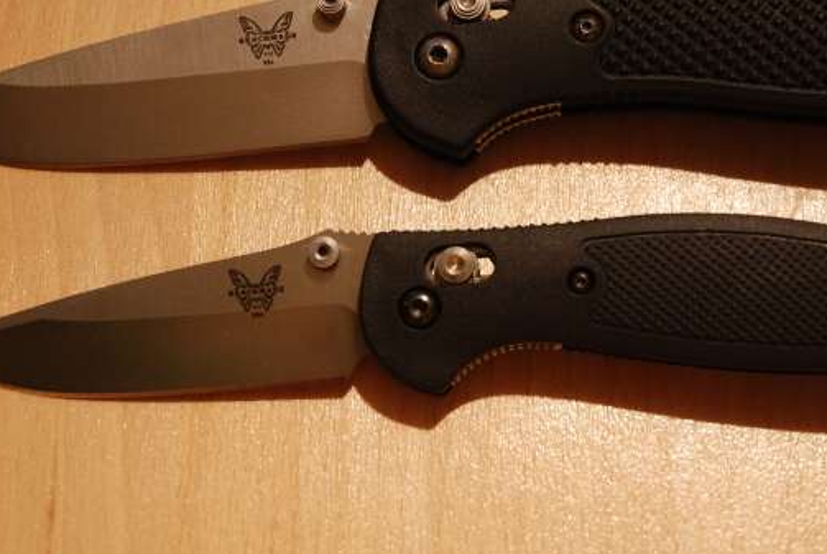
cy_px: 202
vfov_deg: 13.1
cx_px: 457
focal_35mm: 105
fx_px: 2416
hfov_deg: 19.4
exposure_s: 1
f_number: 4.5
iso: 100
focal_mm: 44
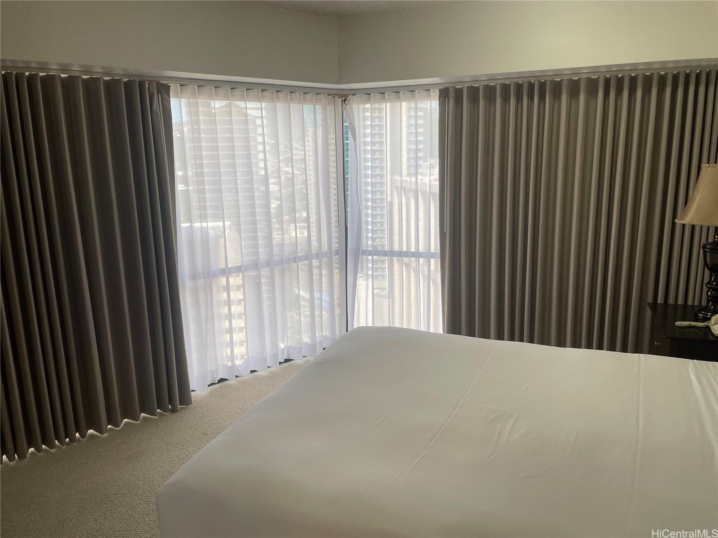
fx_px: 539
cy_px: 269
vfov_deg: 53.1
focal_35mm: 26
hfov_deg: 67.3
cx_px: 359
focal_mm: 4.2
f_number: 1.6
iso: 80
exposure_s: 1/120
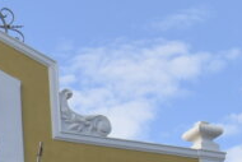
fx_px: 1493
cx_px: -180
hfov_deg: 8.9
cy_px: 339
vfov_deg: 6.0
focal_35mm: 222
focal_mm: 22
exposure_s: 1/250
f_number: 7.1
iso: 200
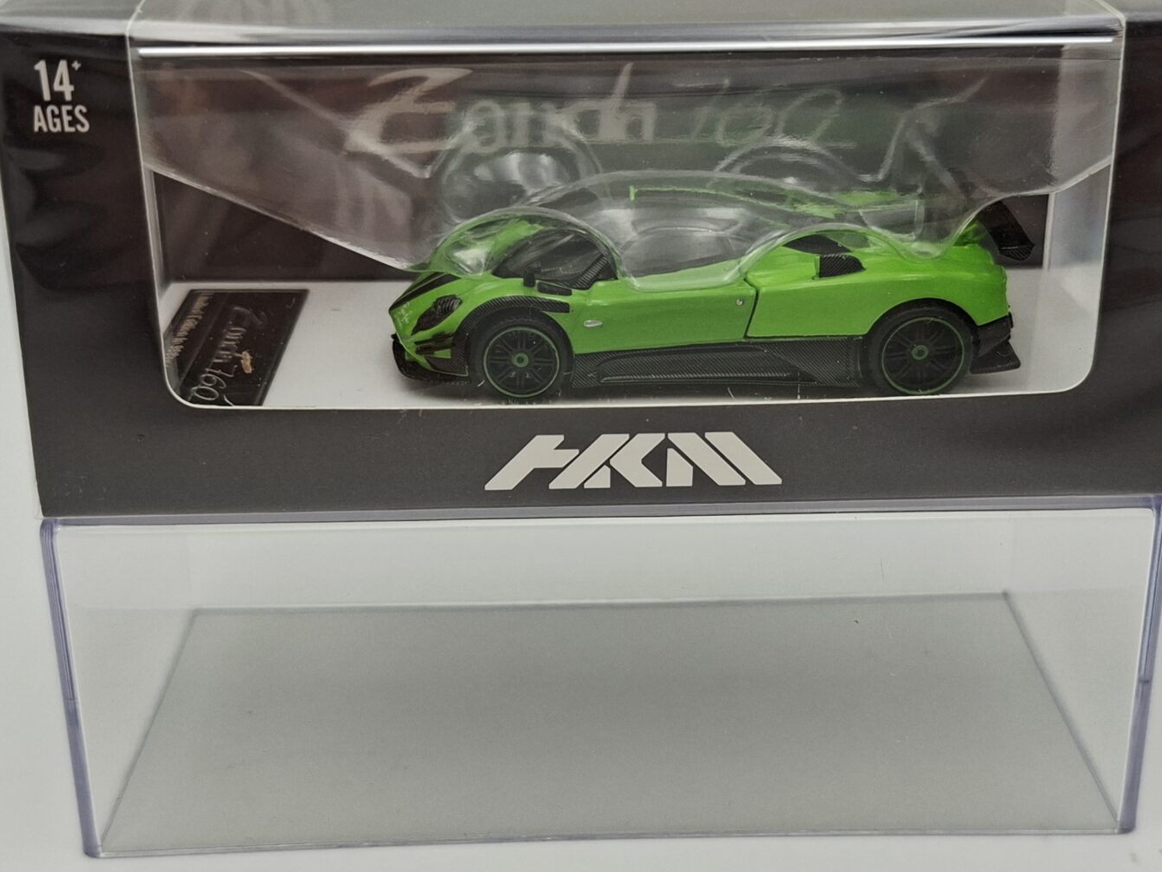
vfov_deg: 32.9
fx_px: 1477
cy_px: 477
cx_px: 624
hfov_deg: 42.9
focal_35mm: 44
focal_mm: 5.54
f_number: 1.8
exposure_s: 1/366
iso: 50
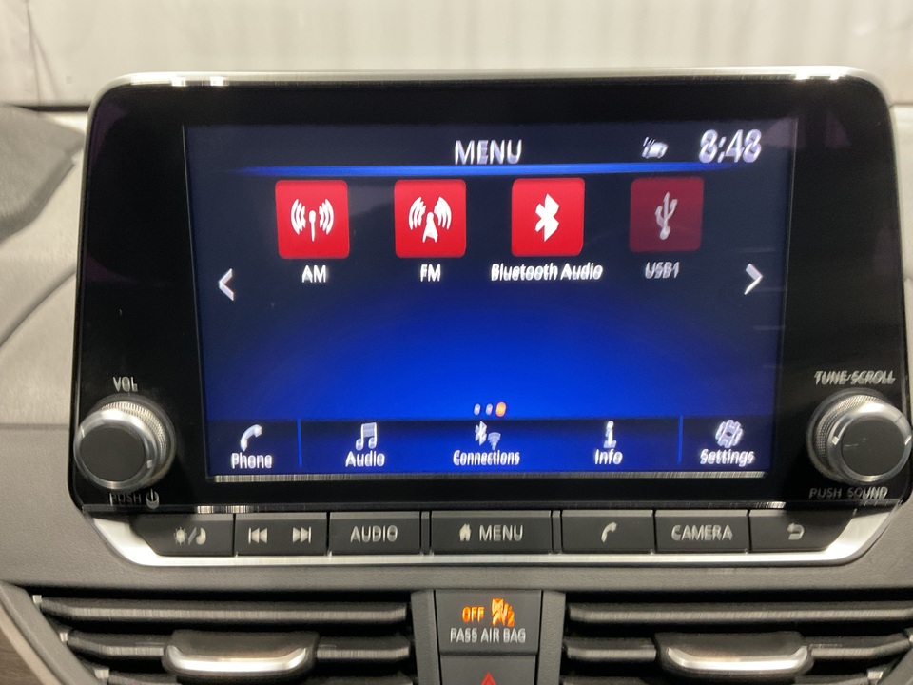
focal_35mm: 29
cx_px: 456
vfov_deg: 48.2
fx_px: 765
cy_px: 342
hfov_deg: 61.7
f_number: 1.8
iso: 320
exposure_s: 1/33
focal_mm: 3
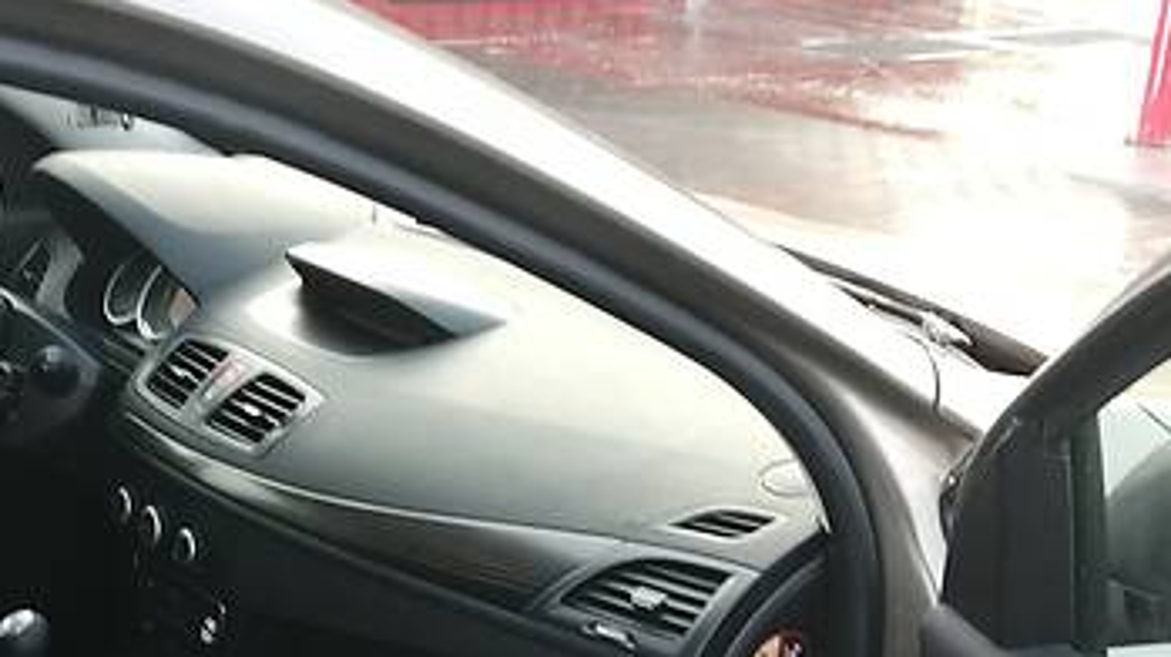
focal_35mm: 65
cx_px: 372
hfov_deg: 32.1
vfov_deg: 16.8
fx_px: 2017
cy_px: 975
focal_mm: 3.6
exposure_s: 1/100
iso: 50
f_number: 1.8
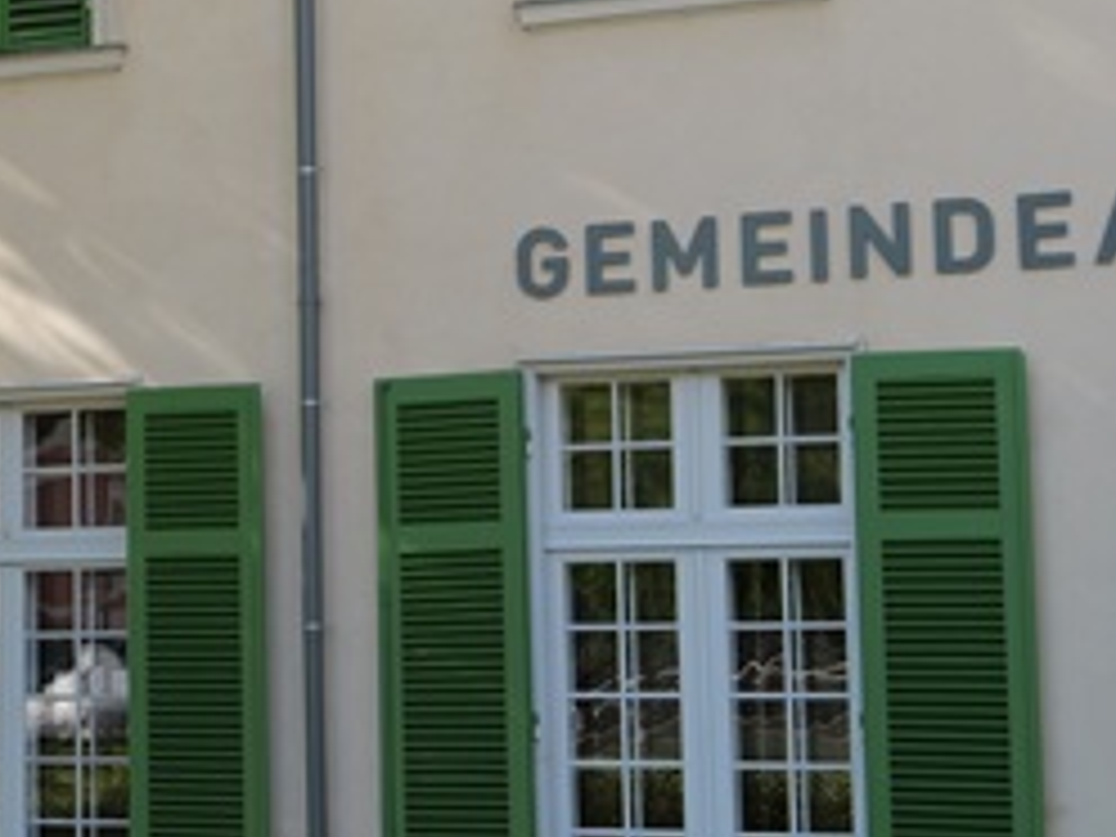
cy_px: 198
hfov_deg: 16.0
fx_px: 3740
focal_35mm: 116
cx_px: -396
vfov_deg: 12.7
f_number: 4.5
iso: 100
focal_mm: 18
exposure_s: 1/160
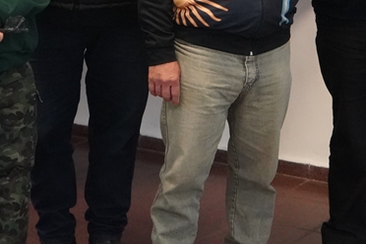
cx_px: 218
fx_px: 1006
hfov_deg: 20.6
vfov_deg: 13.5
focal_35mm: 99
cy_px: -41
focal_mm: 36
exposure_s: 1/1250
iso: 12800
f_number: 4
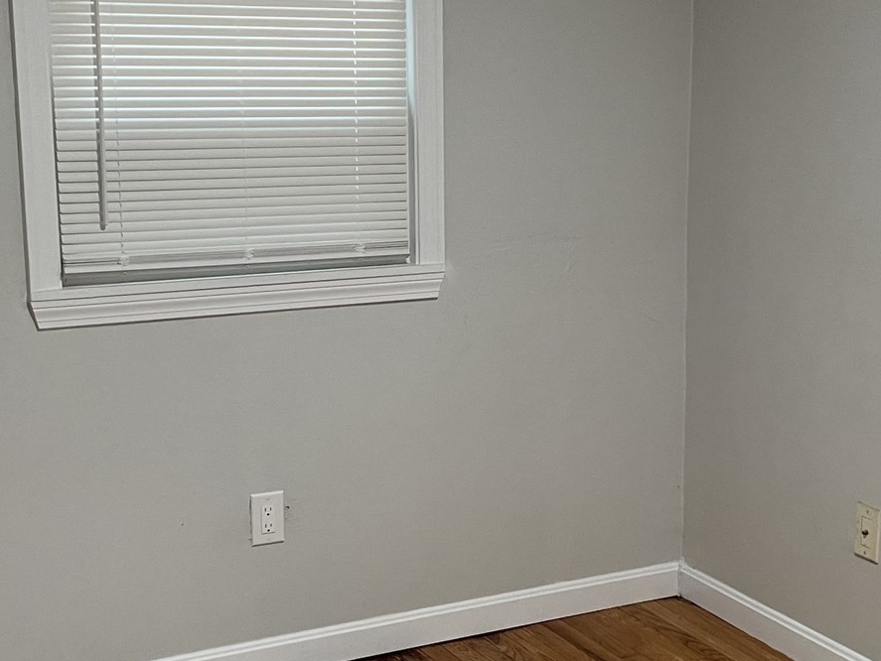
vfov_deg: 24.4
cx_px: 518
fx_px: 1528
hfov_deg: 32.1
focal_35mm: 60
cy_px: 349
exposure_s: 1/60
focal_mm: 4.2
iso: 100
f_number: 1.6
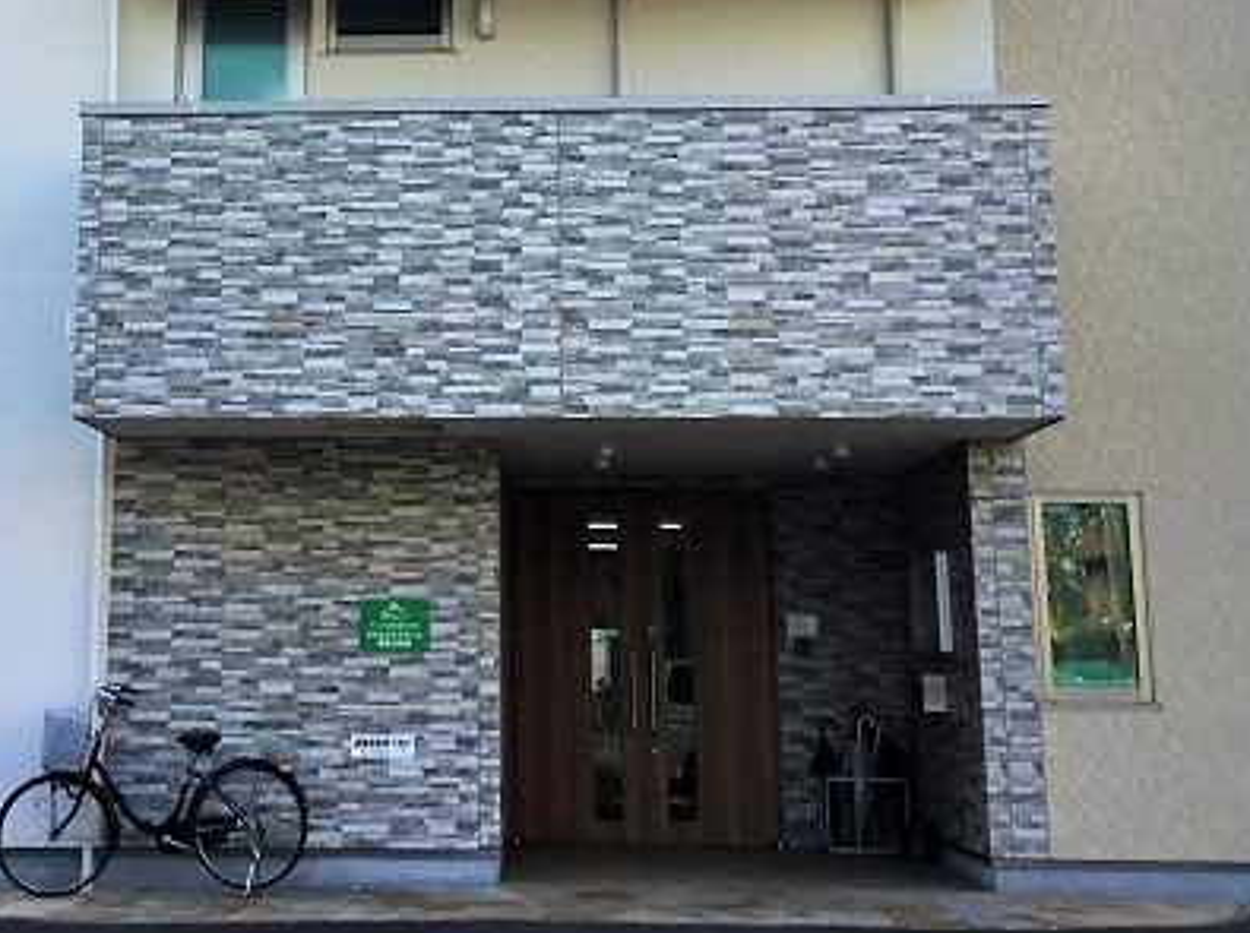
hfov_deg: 34.7
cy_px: 215
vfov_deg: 26.1
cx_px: 418
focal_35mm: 55
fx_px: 1983
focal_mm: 3.3
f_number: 2.4
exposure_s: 1/525
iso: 25
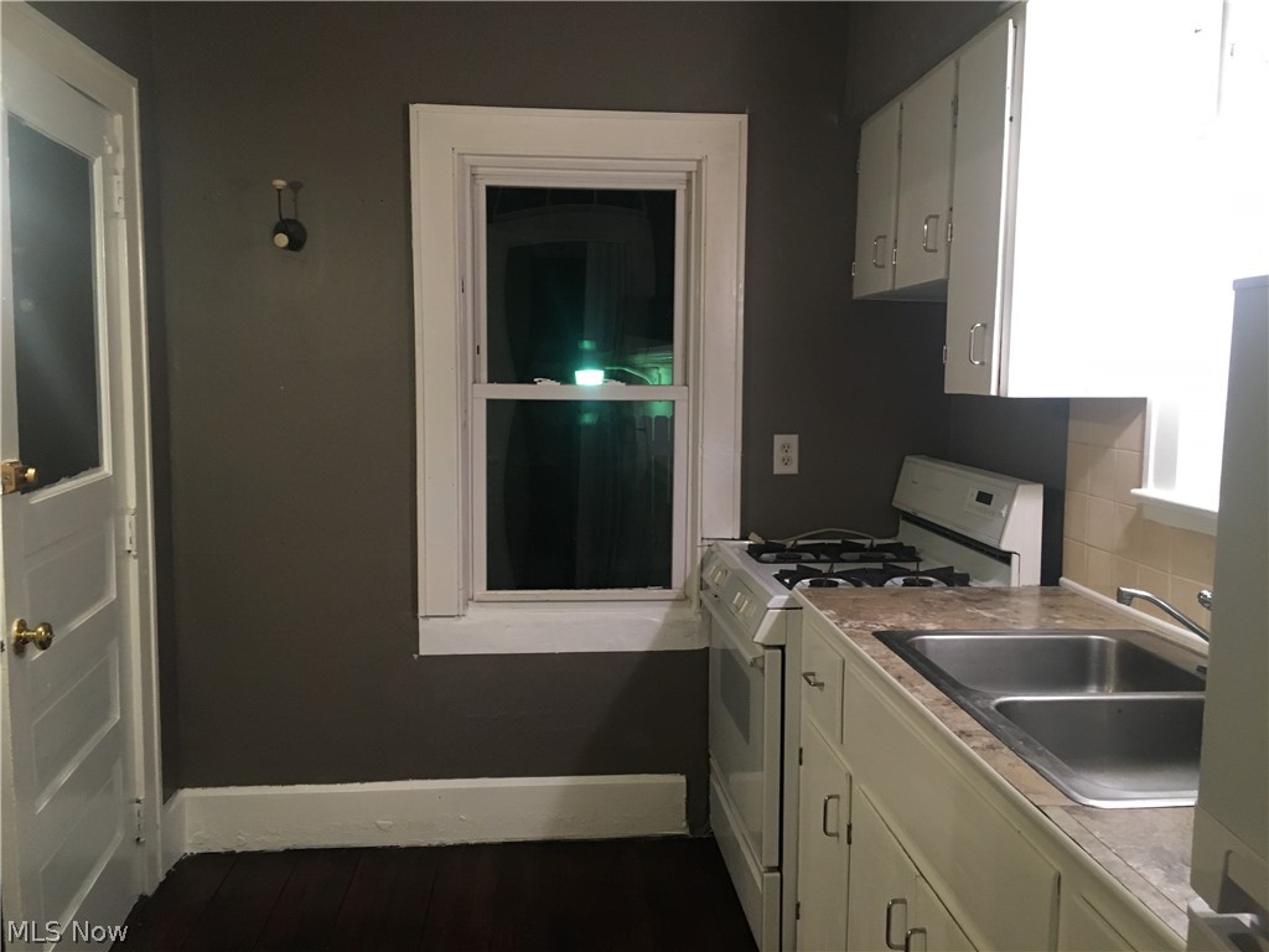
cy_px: 476
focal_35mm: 29
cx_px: 634
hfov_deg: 61.7
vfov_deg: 48.2
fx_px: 1063
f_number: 2.2
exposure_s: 1/30
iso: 160
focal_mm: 4.15
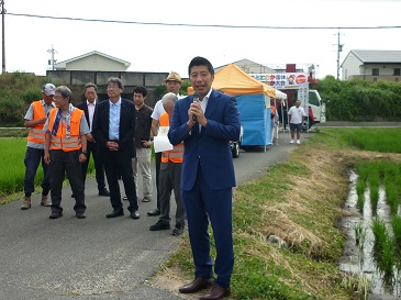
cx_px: 200
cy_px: 150
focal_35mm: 48
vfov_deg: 30.2
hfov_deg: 39.7
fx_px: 555
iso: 80
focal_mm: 5.5
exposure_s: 1/125
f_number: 8
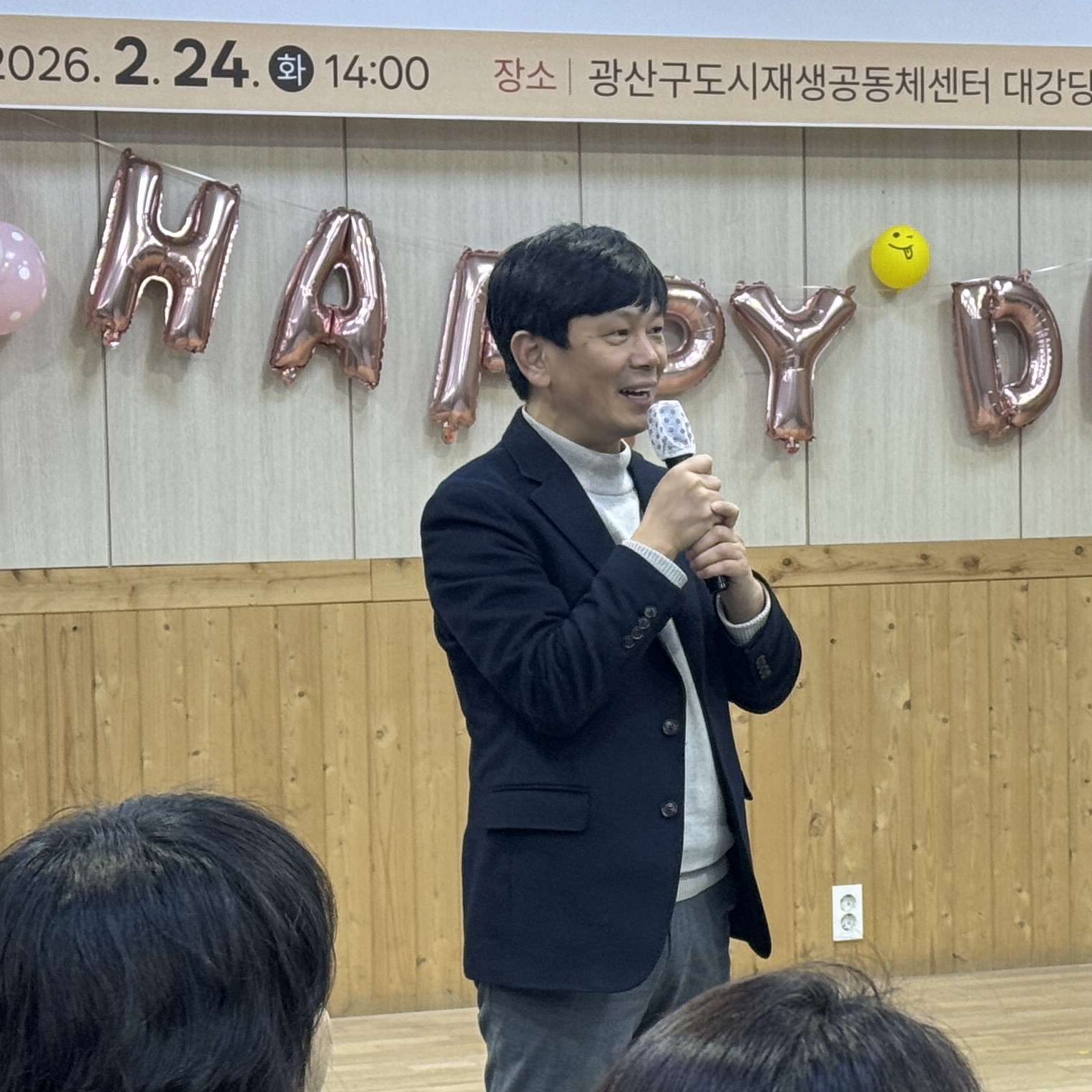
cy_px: 685
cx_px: 791
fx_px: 3997
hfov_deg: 15.5
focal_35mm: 112
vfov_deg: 15.5
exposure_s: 1/60
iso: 80
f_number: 1.78
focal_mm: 6.76
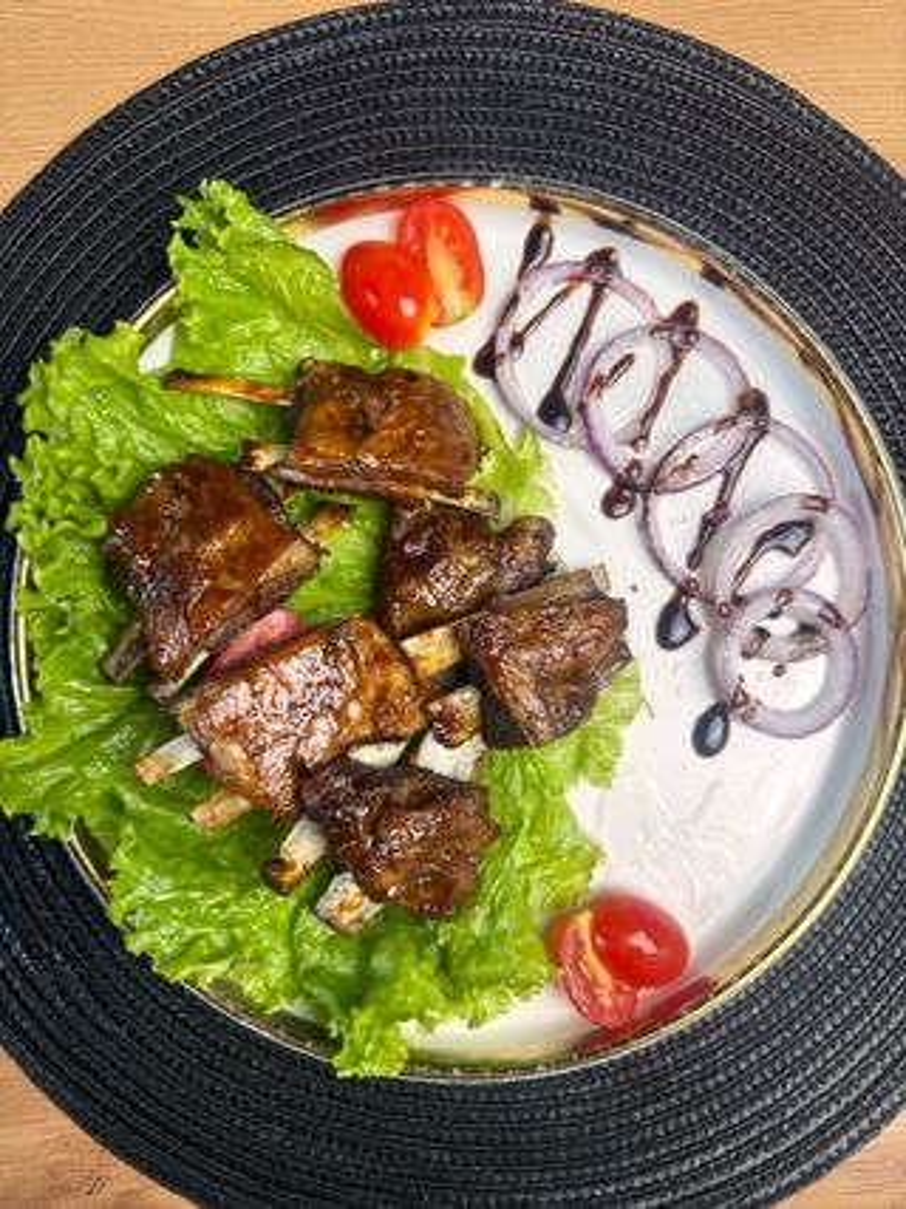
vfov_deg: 71.6
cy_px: 604
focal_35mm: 24
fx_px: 838
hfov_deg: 56.8
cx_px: 453
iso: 64
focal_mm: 6.86
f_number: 1.78
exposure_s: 1/100
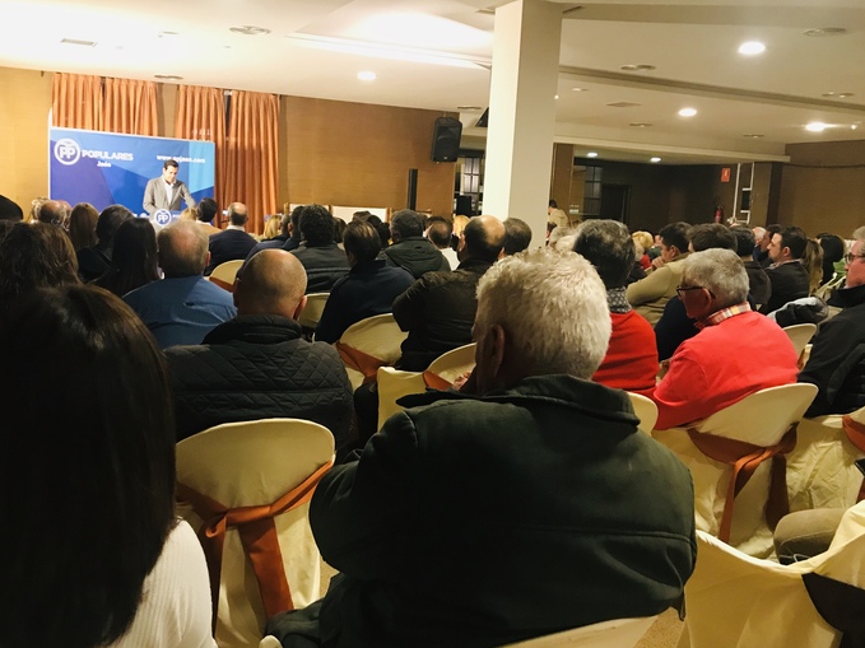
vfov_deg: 42.9
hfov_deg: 55.2
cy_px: 320
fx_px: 824
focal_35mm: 33
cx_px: 378
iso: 100
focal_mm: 3.99
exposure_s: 1/14
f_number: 1.8
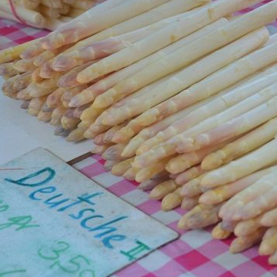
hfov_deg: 14.1
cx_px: 245
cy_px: 127
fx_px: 1114
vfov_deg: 14.2
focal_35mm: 123
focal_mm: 50
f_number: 5
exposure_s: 1/500
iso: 400
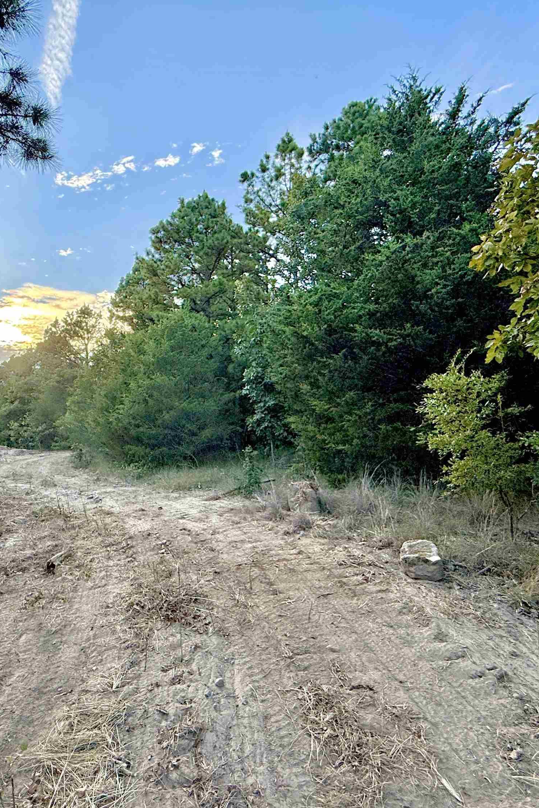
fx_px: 449
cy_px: 415
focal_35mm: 20
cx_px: 212
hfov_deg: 61.3
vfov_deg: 84.0
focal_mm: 2.22
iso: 50
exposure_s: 1/554
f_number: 2.2
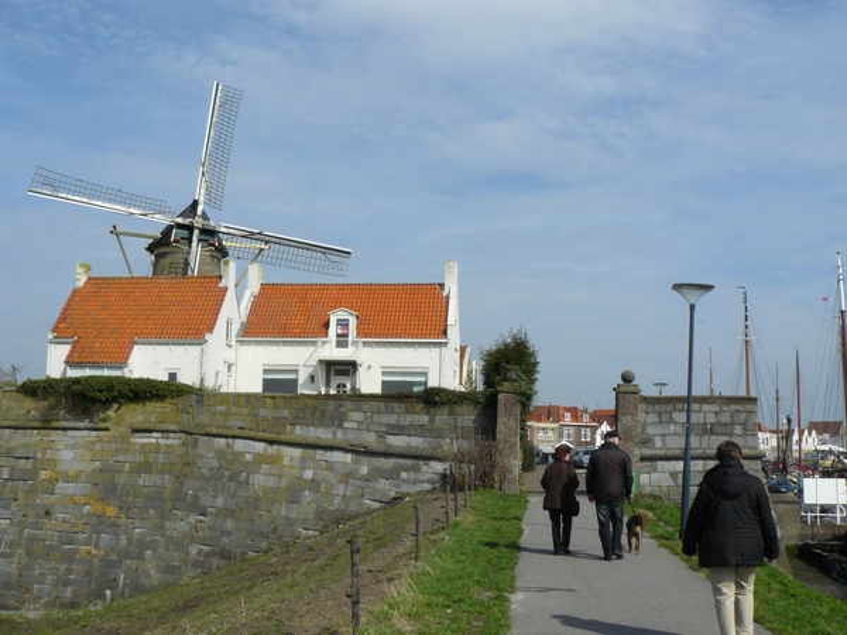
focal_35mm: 36
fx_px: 881
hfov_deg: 51.4
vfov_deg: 39.7
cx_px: 424
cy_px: 318
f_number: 8
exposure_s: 1/800
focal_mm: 6
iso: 200
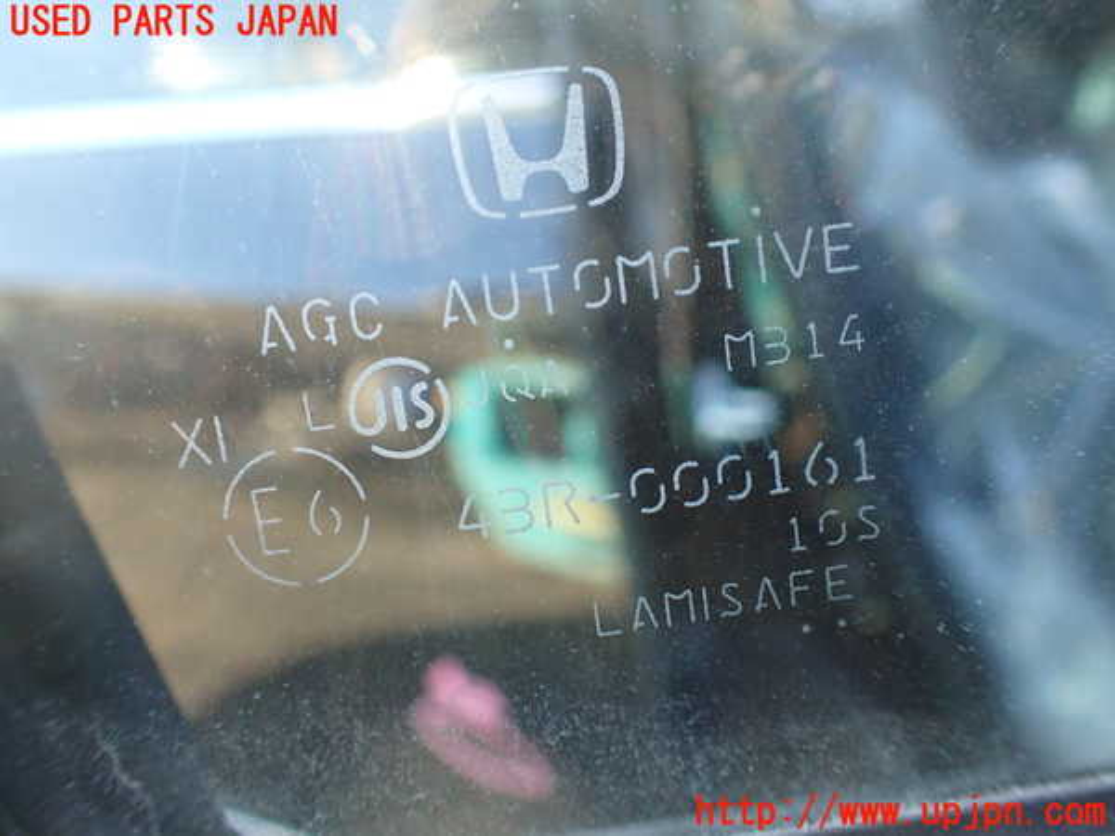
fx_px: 966
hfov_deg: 60.0
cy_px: 418
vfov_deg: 46.8
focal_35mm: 30
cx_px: 558
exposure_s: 1/125
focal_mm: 5.4
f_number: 2.3
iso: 200
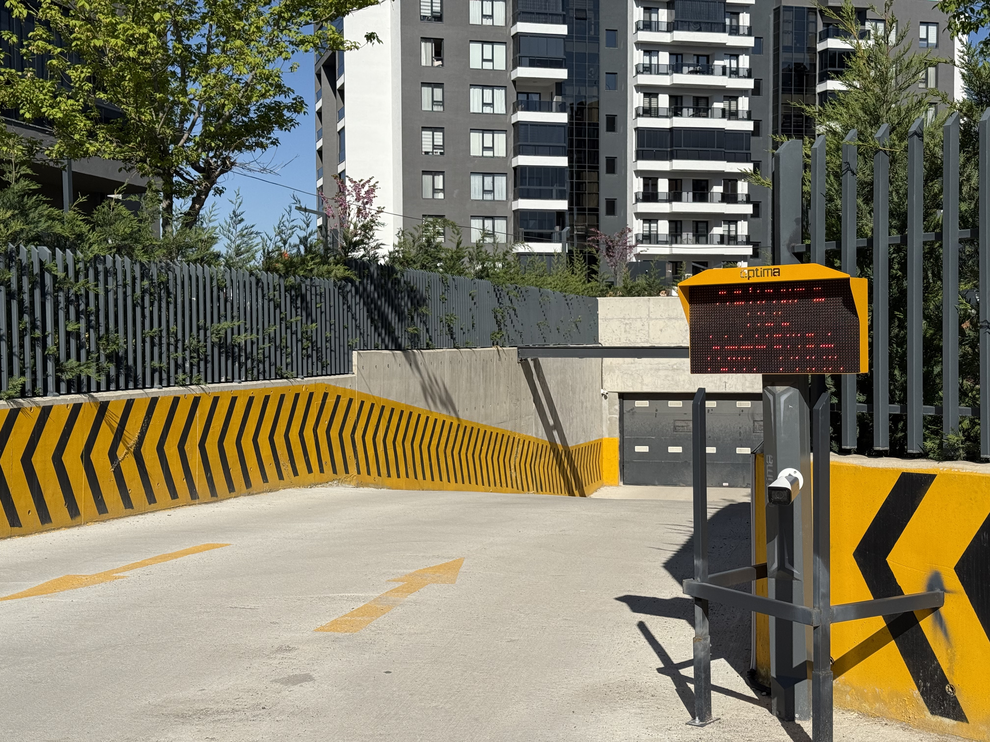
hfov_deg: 39.7
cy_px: 371
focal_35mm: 48
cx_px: 495
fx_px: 1373
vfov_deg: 30.3
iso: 64
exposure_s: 1/7874
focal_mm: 6.76
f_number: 1.78
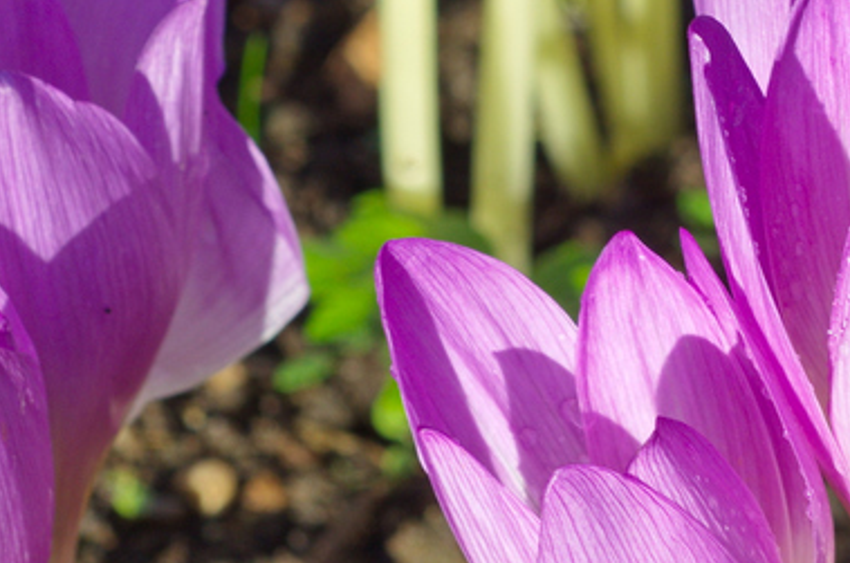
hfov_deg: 6.9
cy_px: 261
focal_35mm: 299
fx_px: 7045
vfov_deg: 4.6
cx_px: 861
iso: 100
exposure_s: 1/100
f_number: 10
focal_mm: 60
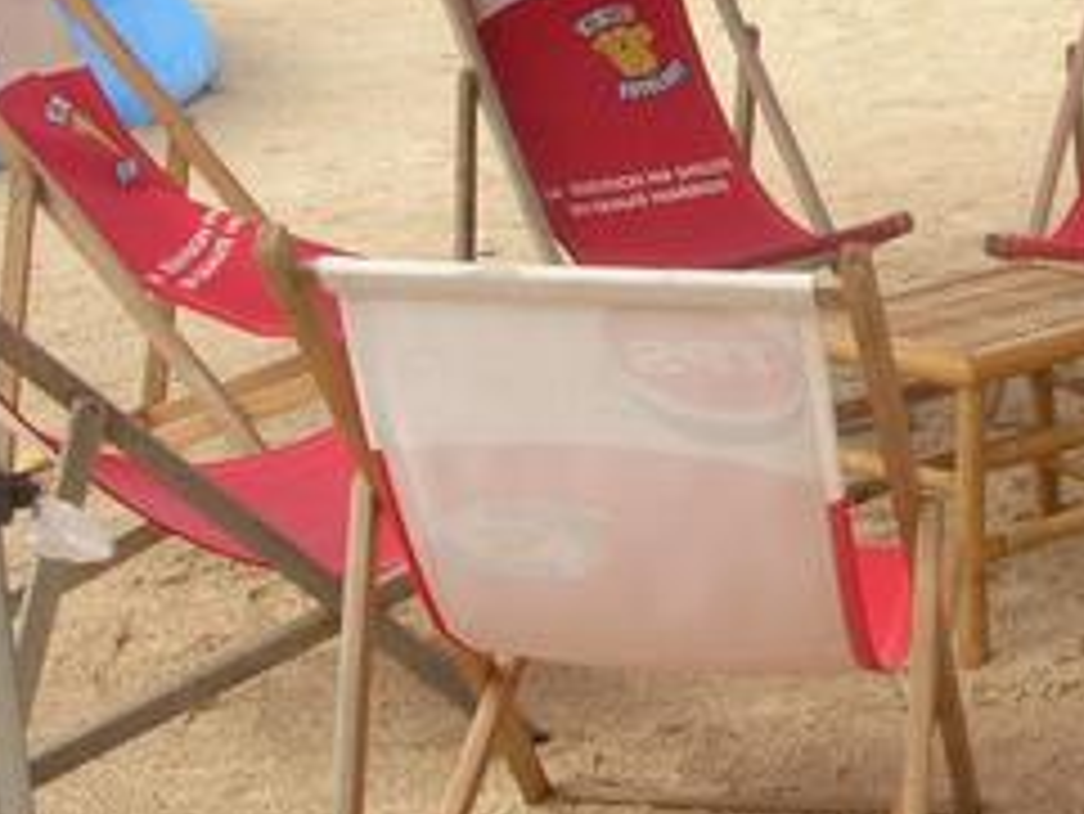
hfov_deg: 20.5
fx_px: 2914
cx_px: 1053
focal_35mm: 93
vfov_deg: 15.8
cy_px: 126
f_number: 5.6
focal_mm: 5.8
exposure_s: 1/160
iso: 50
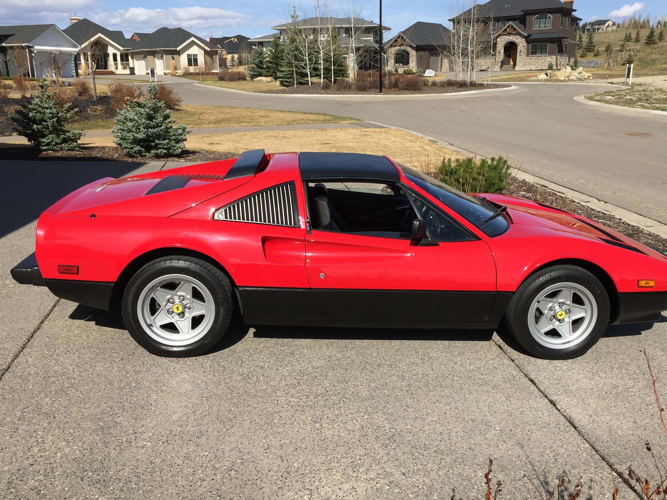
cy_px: 245
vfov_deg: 44.2
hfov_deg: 56.8
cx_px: 354
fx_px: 617
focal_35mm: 32
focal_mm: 4.15
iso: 32
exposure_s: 1/2083
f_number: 2.2
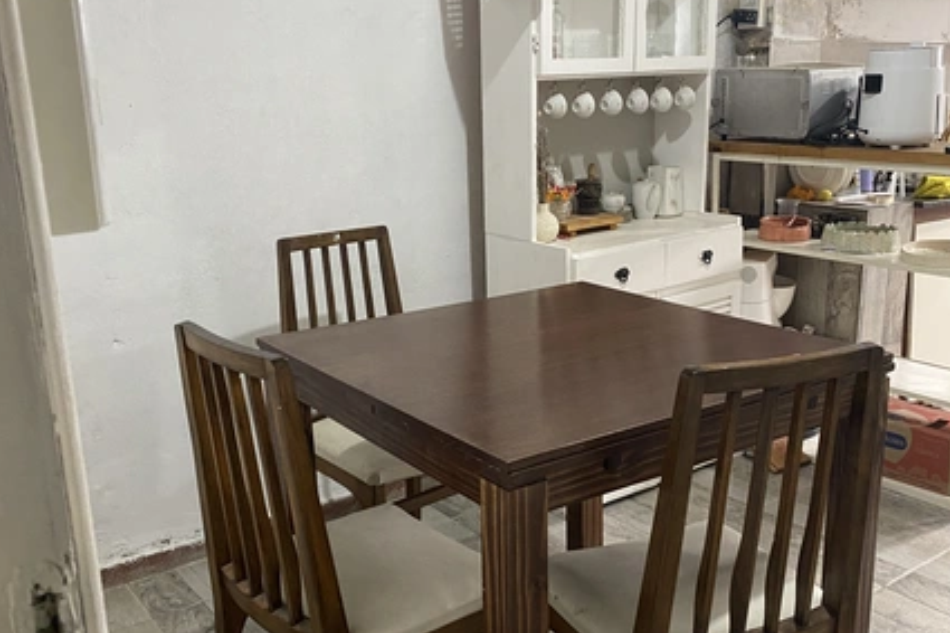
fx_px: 739
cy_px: 353
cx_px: 474
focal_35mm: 28
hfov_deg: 65.5
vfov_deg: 46.3
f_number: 1.8
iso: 320
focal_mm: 4.25
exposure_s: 1/50
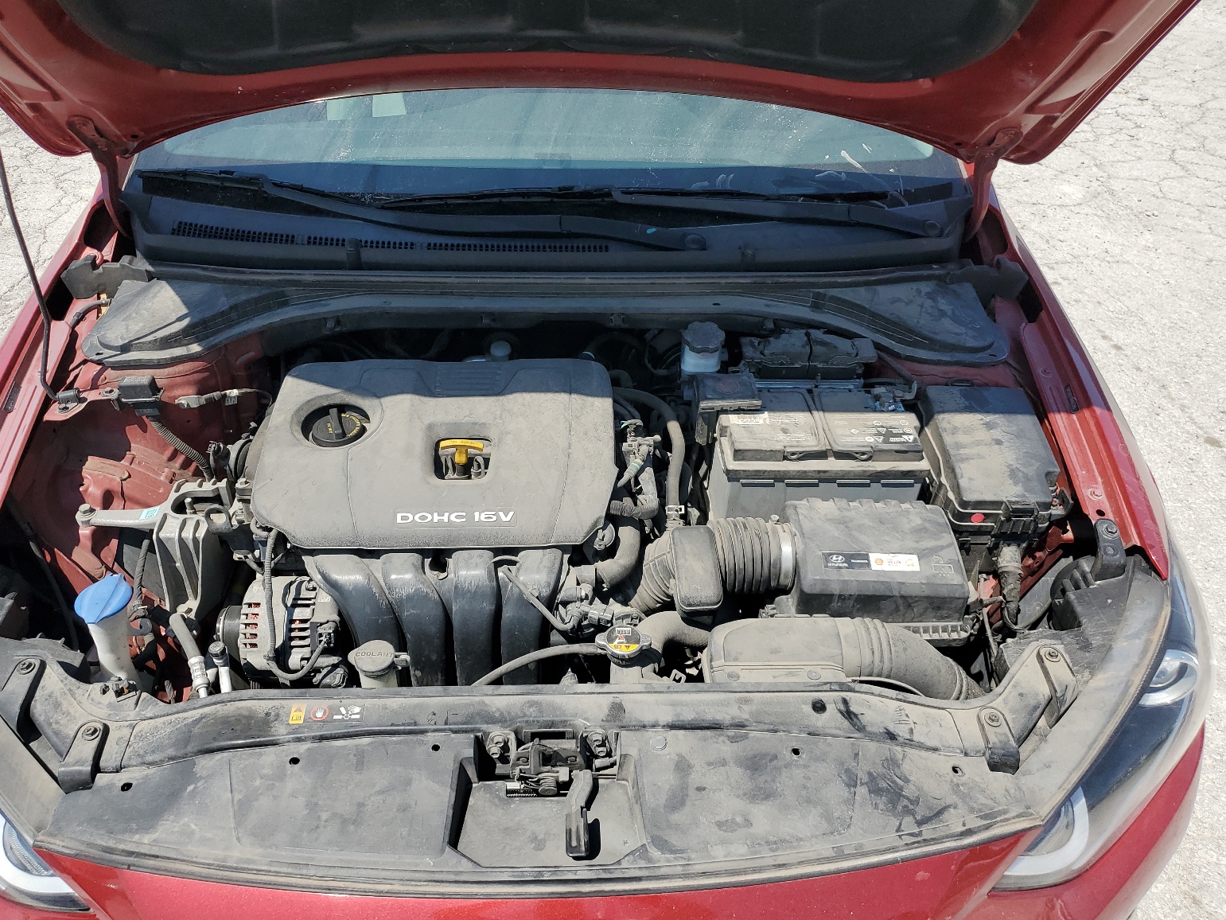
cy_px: 464
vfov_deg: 51.4
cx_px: 591
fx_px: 956
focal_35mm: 27
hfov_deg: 65.3
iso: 50
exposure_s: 1/3333
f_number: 1.5
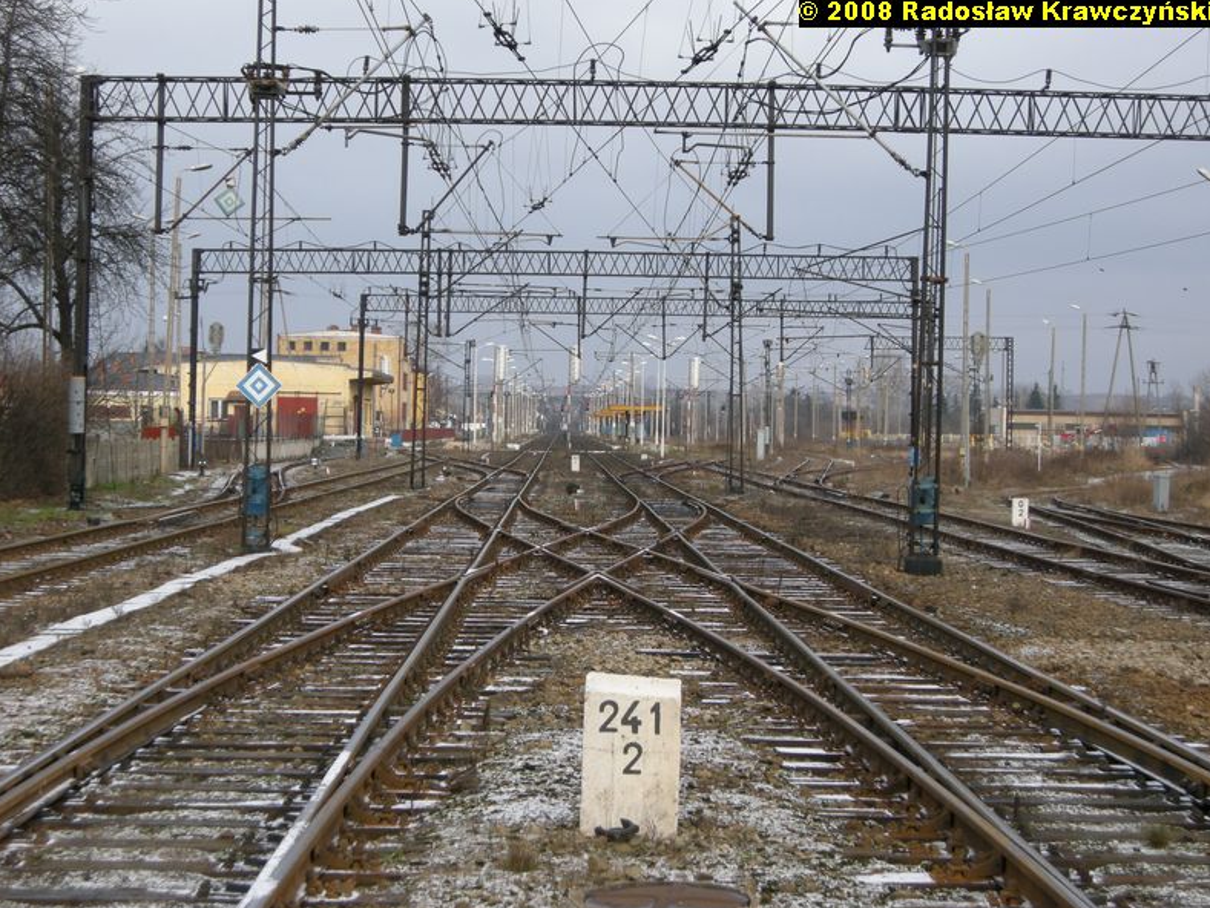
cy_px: 452
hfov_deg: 26.0
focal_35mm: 75
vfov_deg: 19.6
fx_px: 2622
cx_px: 601
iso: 64
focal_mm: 15.7
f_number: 4.3
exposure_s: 1/110
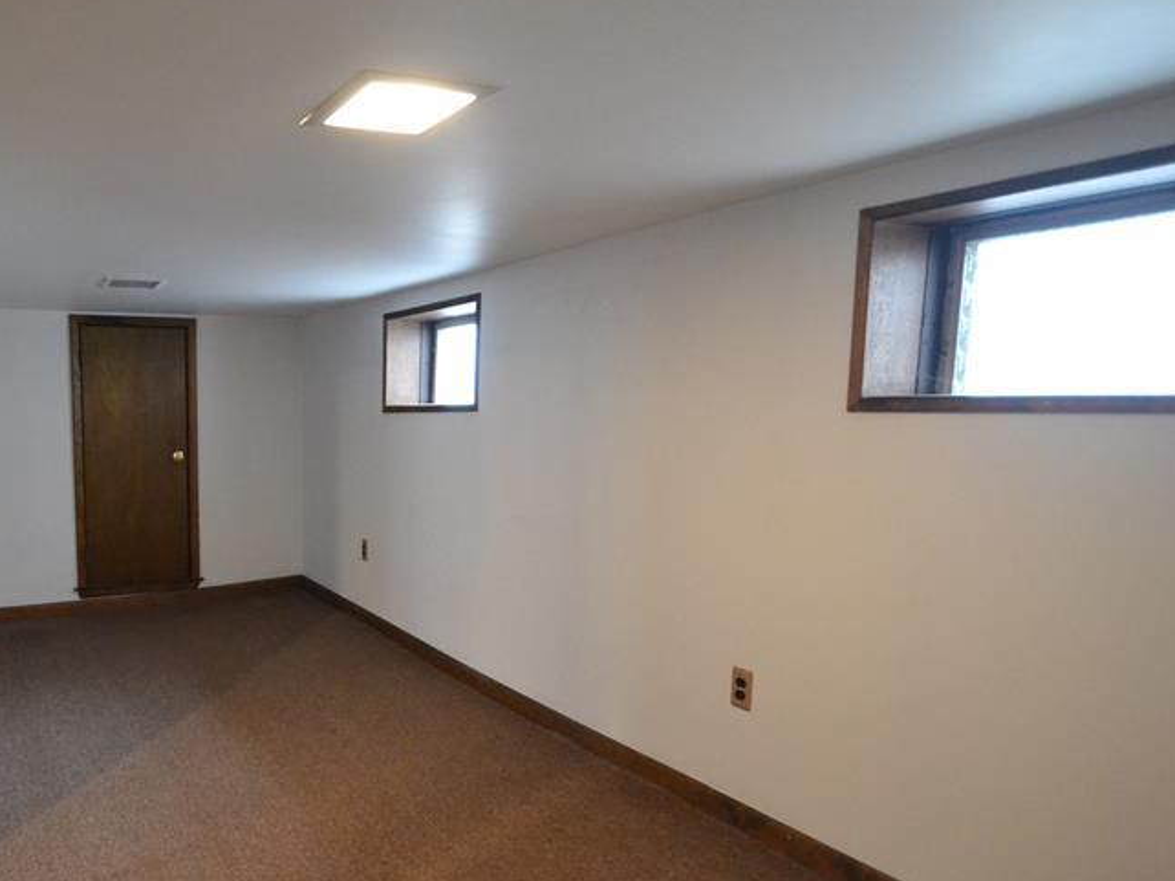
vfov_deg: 58.7
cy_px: 484
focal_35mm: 23
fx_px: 780
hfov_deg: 68.5
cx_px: 276
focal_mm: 10
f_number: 3.5
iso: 3200
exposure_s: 1/30
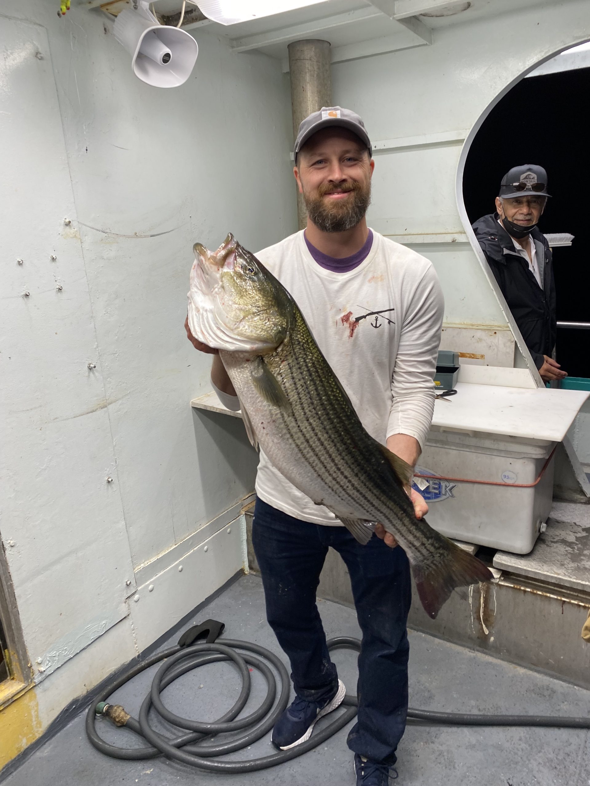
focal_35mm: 26
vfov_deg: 67.3
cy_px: 393
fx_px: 591
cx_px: 295
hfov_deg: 53.1
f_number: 1.8
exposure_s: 1/123
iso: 64
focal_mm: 4.25
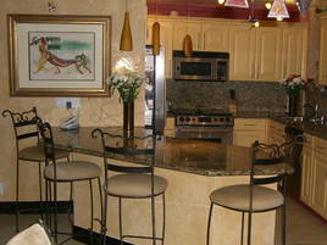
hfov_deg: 37.2
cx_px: 210
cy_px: 146
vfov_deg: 28.5
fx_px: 482
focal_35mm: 51
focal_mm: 6.2
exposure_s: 1/60
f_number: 2.7
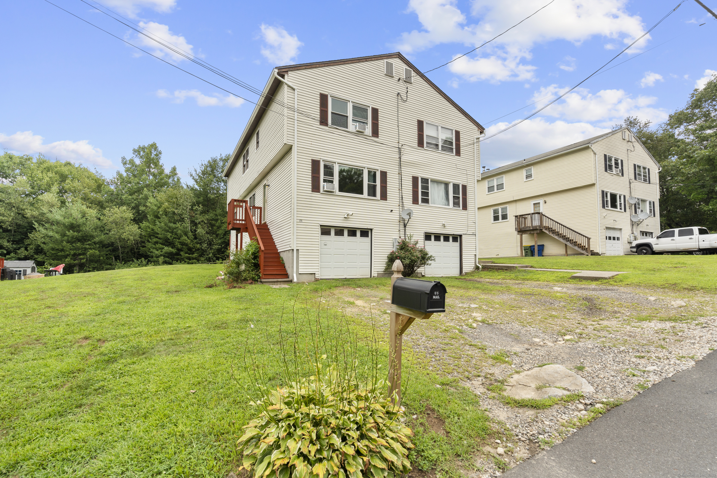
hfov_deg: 96.7
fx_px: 319
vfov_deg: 73.7
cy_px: 239
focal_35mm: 16
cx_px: 358
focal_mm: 16
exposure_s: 1/40
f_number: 9
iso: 200
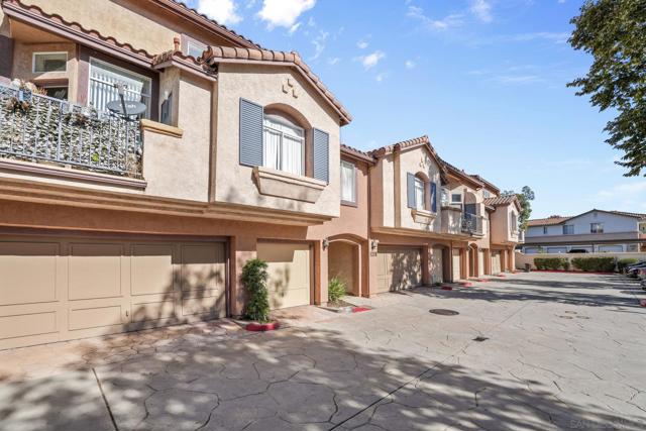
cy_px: 216
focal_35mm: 15
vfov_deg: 77.4
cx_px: 323
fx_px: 269
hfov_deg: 100.4
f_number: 8
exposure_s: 1/160
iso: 100
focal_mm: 10
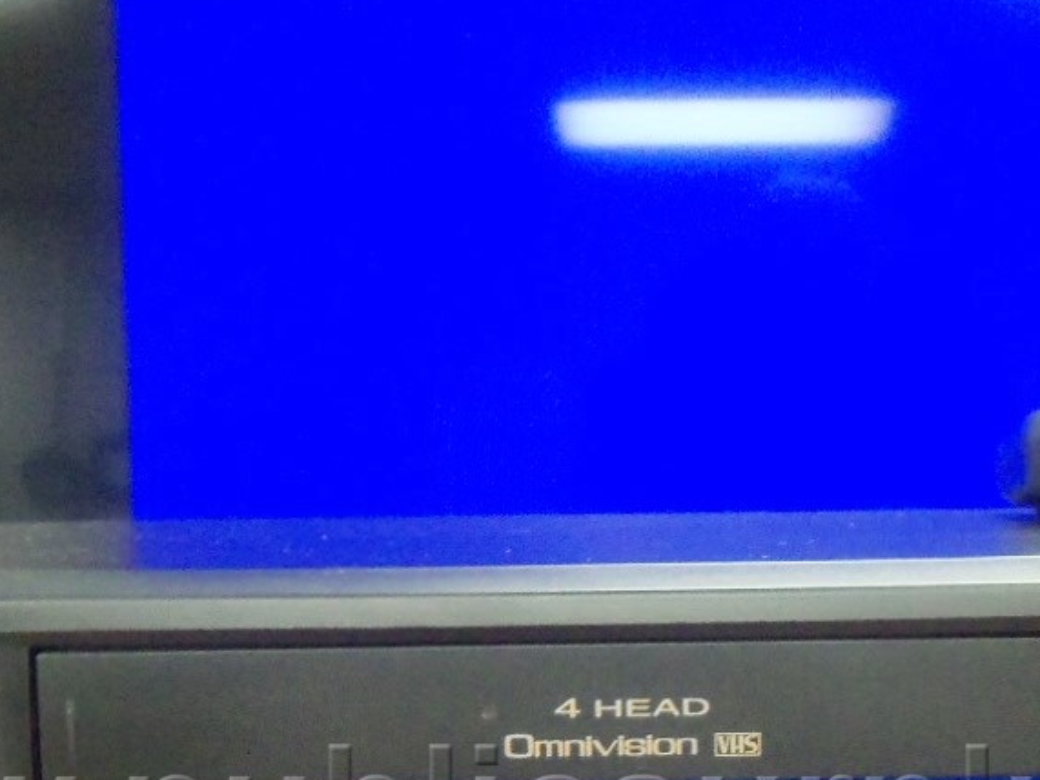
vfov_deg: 21.6
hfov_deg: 29.7
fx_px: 1952
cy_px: 820
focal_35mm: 65
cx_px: 630
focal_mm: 5.2
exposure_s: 1/30
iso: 320
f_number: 3.4
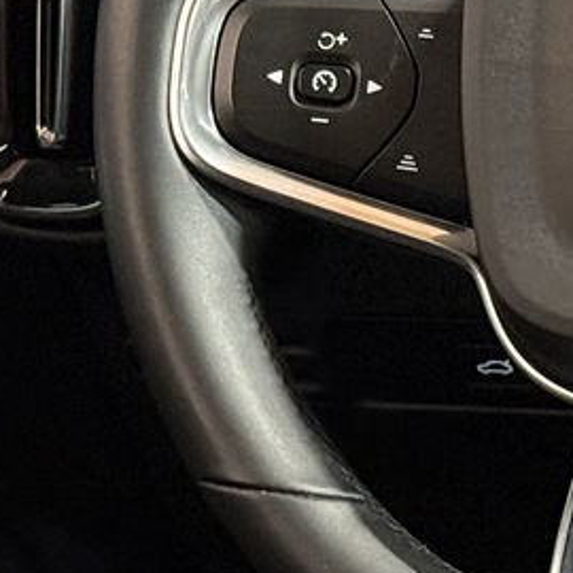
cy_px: 136
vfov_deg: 7.7
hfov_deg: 7.7
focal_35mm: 226
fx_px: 4232
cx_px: 206
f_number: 1.78
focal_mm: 6.76
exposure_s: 1/30
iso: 640
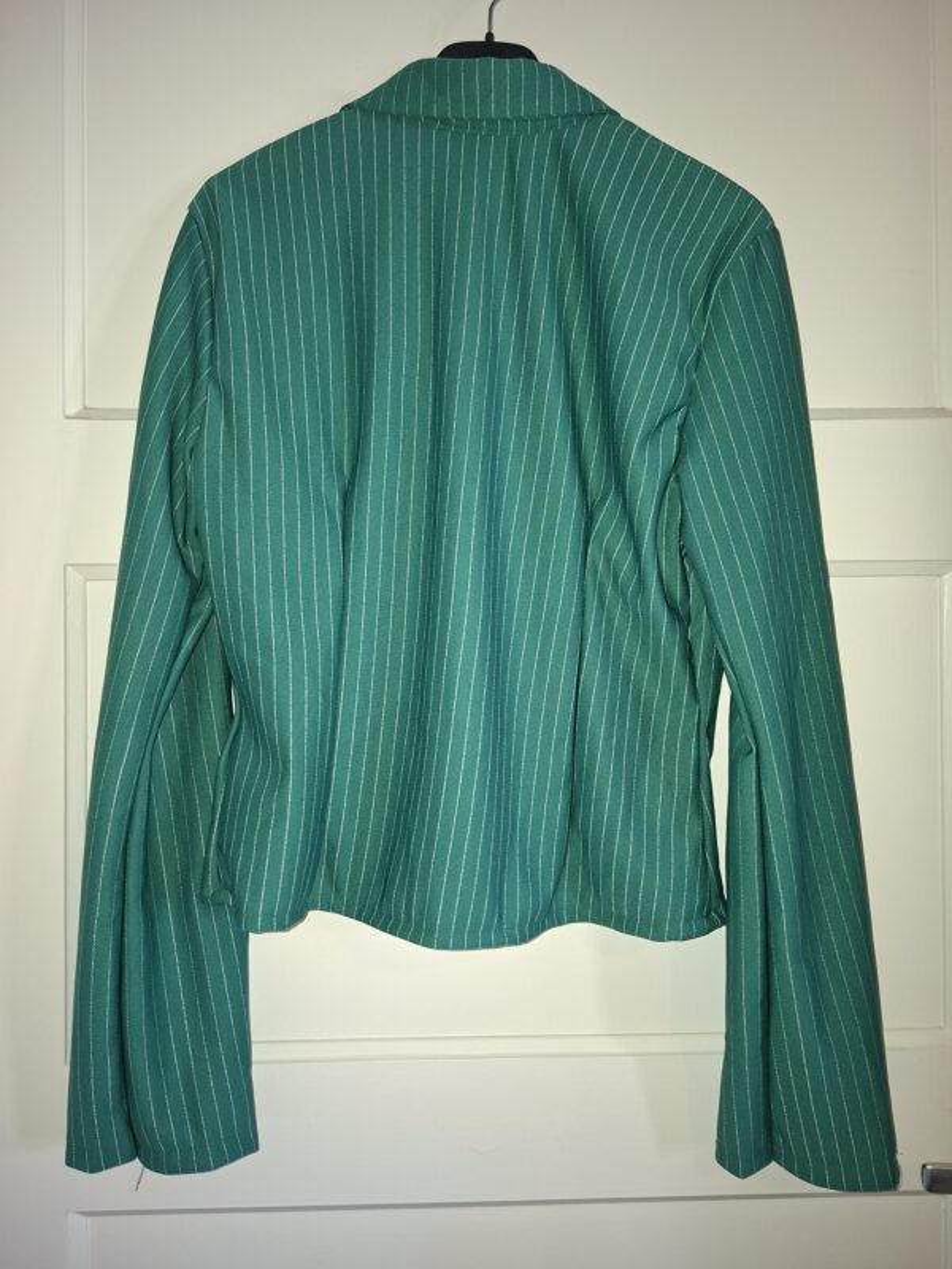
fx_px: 843
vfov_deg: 73.9
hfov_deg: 58.9
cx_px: 476
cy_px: 634
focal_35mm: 23
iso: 320
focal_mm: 5.54
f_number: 1.8
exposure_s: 1/60
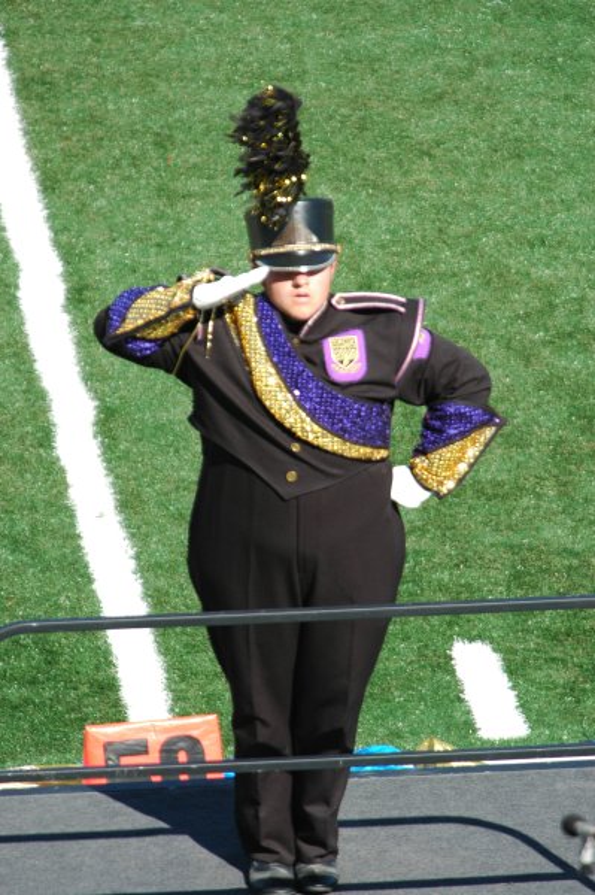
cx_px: 298
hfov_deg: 2.3
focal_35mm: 600
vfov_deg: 3.4
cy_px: 448
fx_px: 14900
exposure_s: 1/640
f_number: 5.6
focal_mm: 400
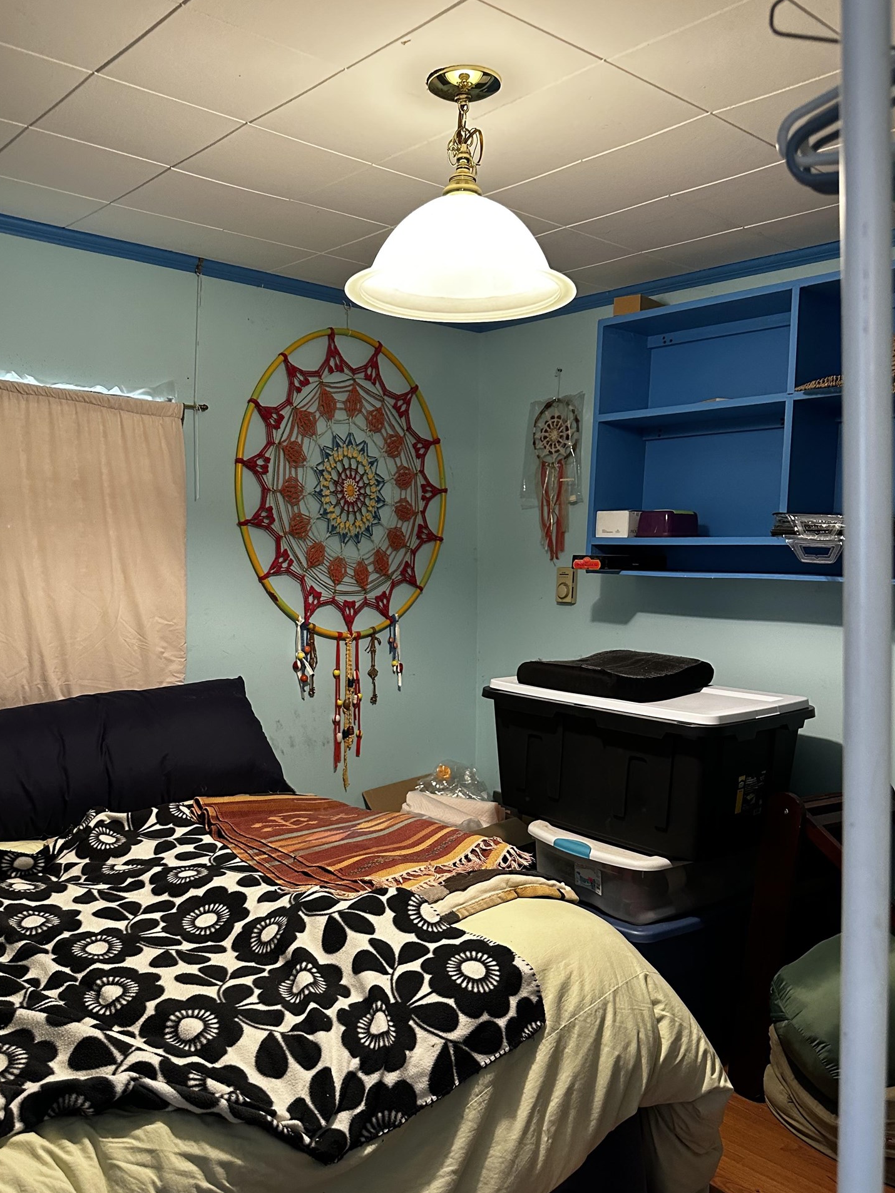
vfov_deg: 61.5
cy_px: 666
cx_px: 404
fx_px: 1000
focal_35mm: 29
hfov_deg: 48.2
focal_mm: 6.86
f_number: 1.78
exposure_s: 1/60
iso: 500
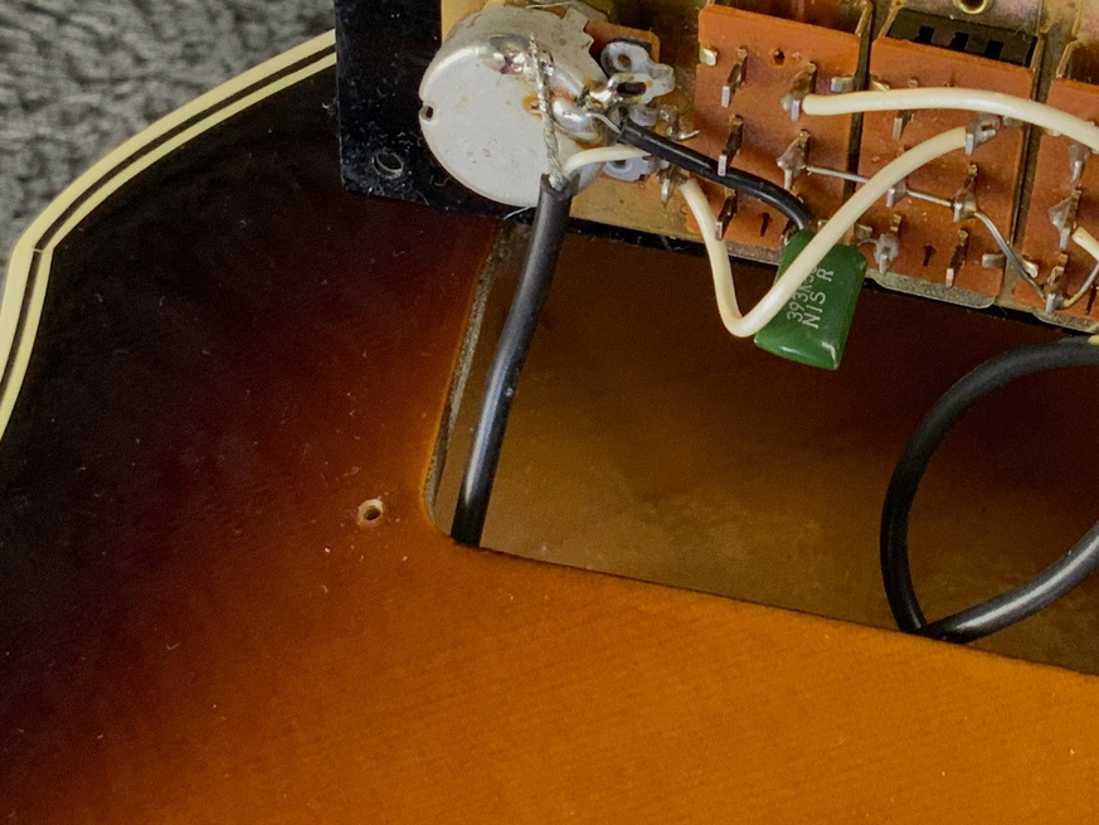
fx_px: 2699
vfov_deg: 17.4
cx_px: 928
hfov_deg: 22.6
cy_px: 343
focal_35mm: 85
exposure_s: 1/60
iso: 160
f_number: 1.8
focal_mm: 3
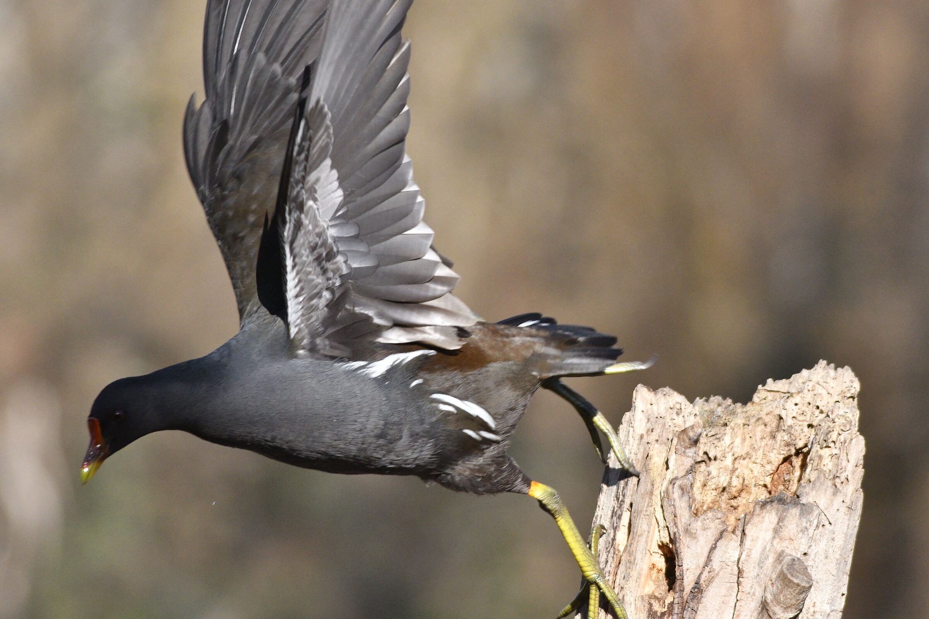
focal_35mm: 420
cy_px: 310
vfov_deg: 3.3
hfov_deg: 4.9
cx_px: 464
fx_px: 10837
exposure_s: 1/800
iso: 1000
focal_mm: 280
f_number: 8
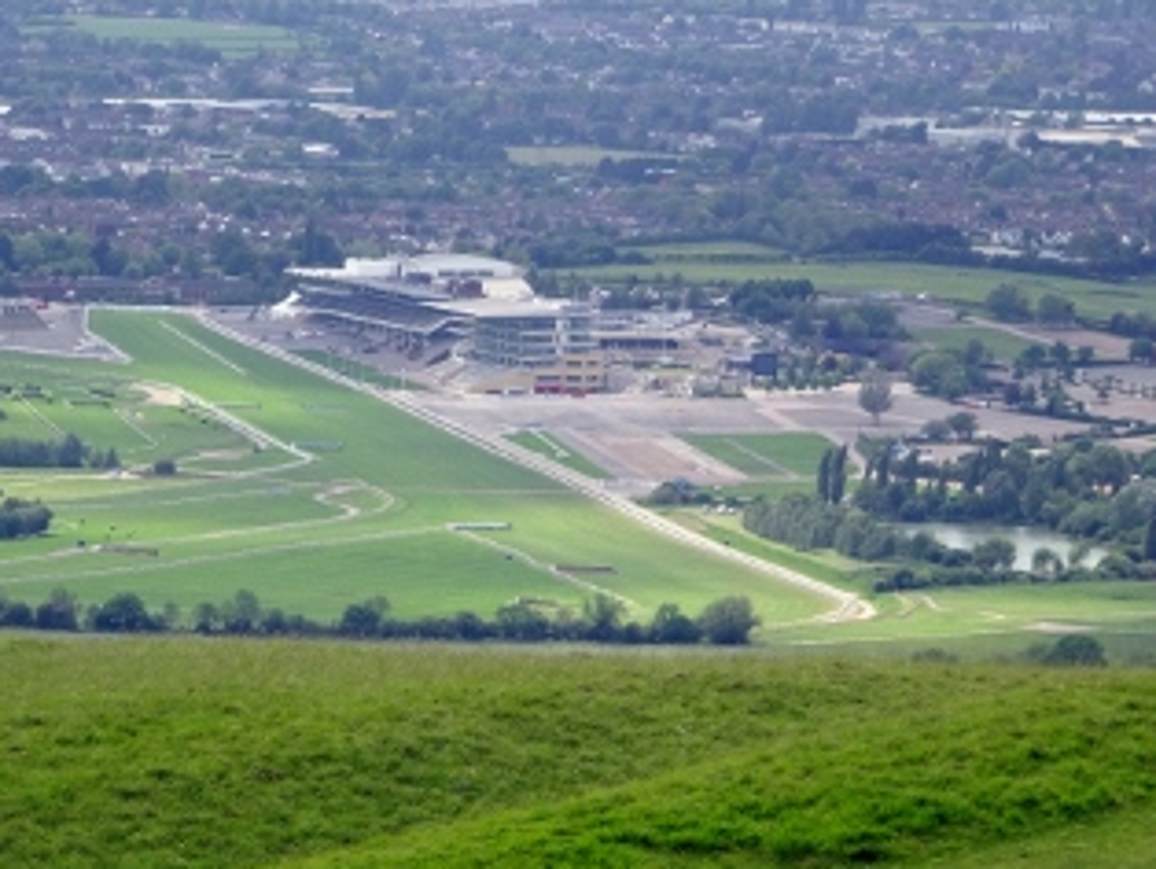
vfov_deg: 5.2
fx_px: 9592
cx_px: 331
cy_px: 438
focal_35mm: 287
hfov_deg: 6.9
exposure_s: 1/320
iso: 80
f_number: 6.3
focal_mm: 34.17
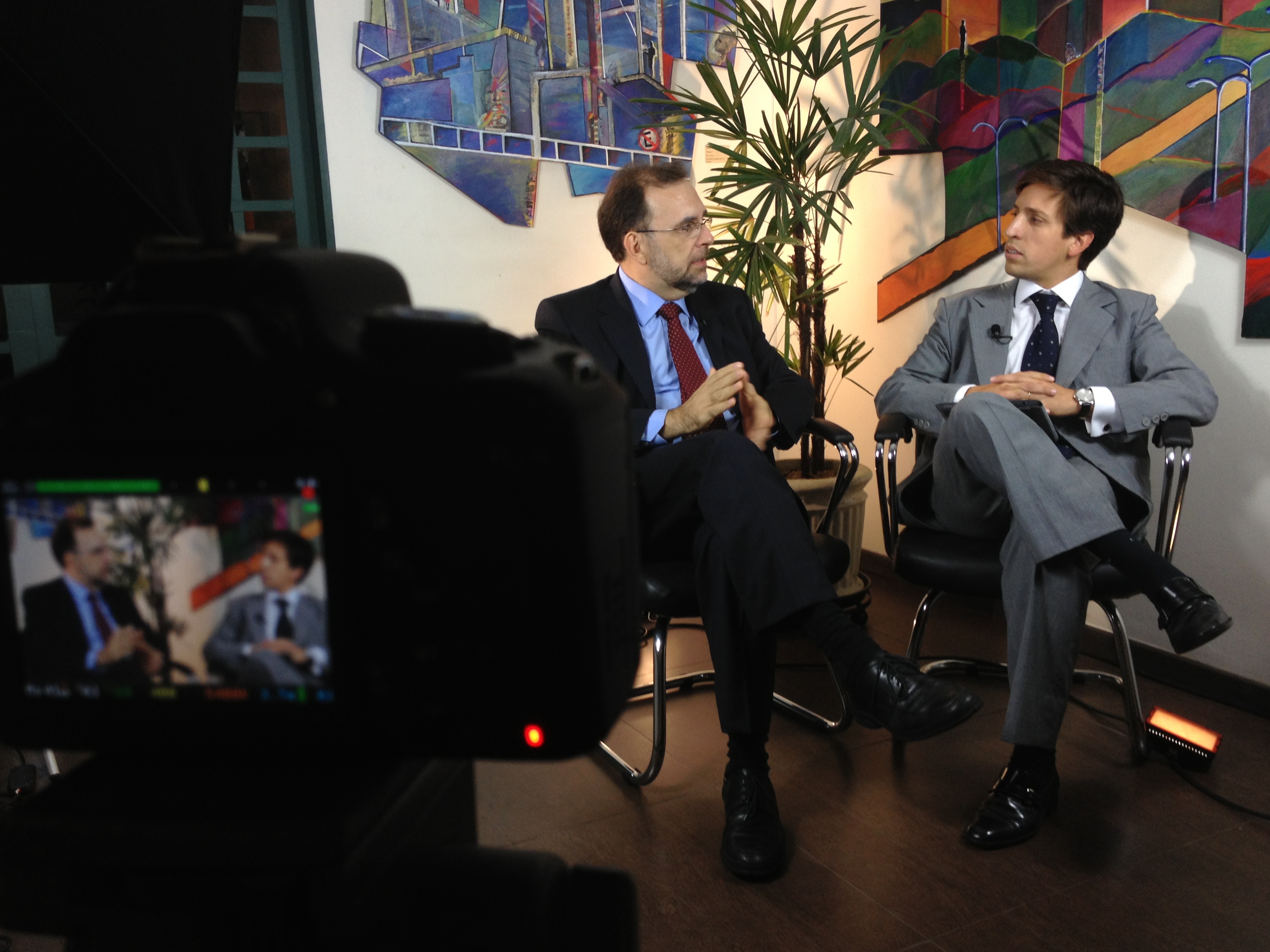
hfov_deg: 50.1
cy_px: 486
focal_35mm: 37
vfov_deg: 38.7
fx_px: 1357
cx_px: 634
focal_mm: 4.28
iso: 50
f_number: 2.4
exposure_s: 1/30
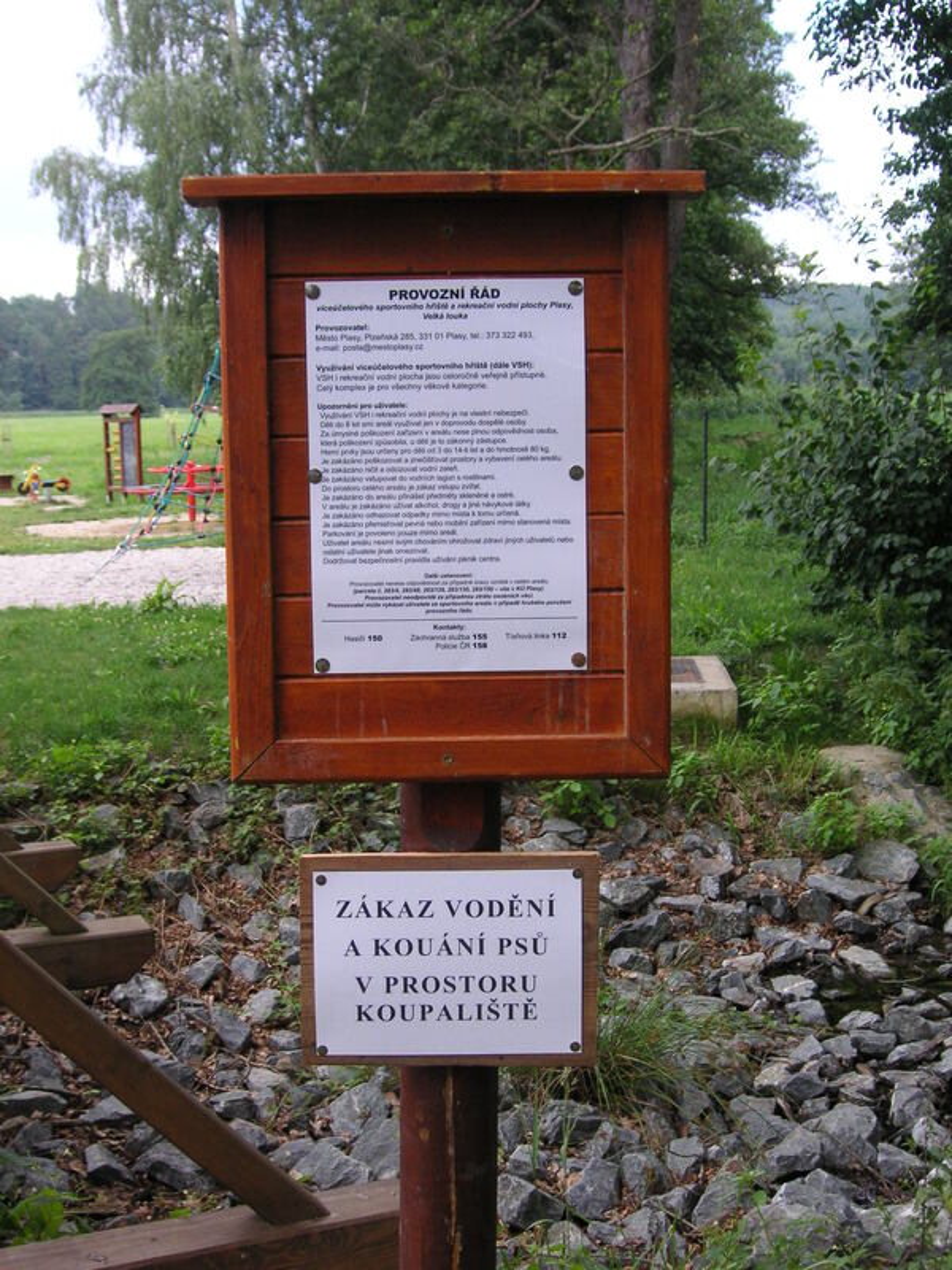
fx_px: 1723
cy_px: 635
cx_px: 476
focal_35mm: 47
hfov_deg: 30.9
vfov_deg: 40.4
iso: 50
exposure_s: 1/180
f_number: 3.3
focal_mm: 7.8
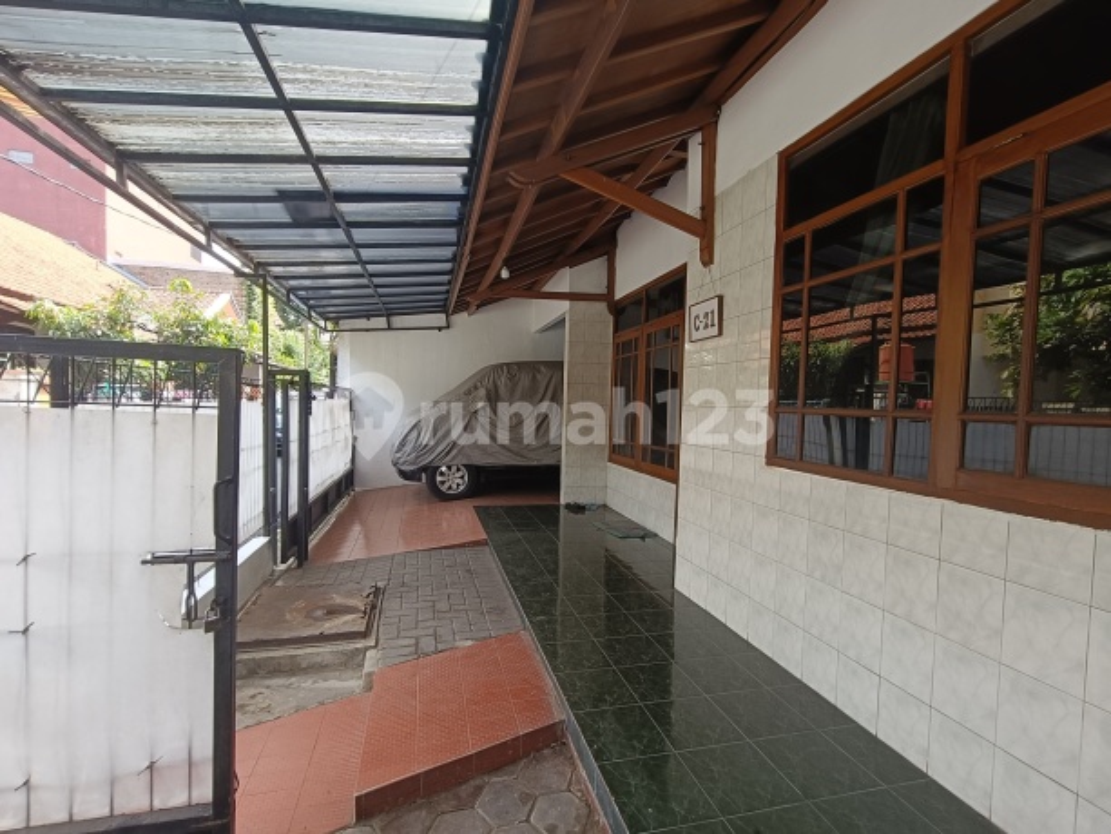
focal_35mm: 16
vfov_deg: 78.1
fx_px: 514
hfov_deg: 94.5
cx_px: 556
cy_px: 417
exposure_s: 1/100
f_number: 2.2
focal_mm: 1.68
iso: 64
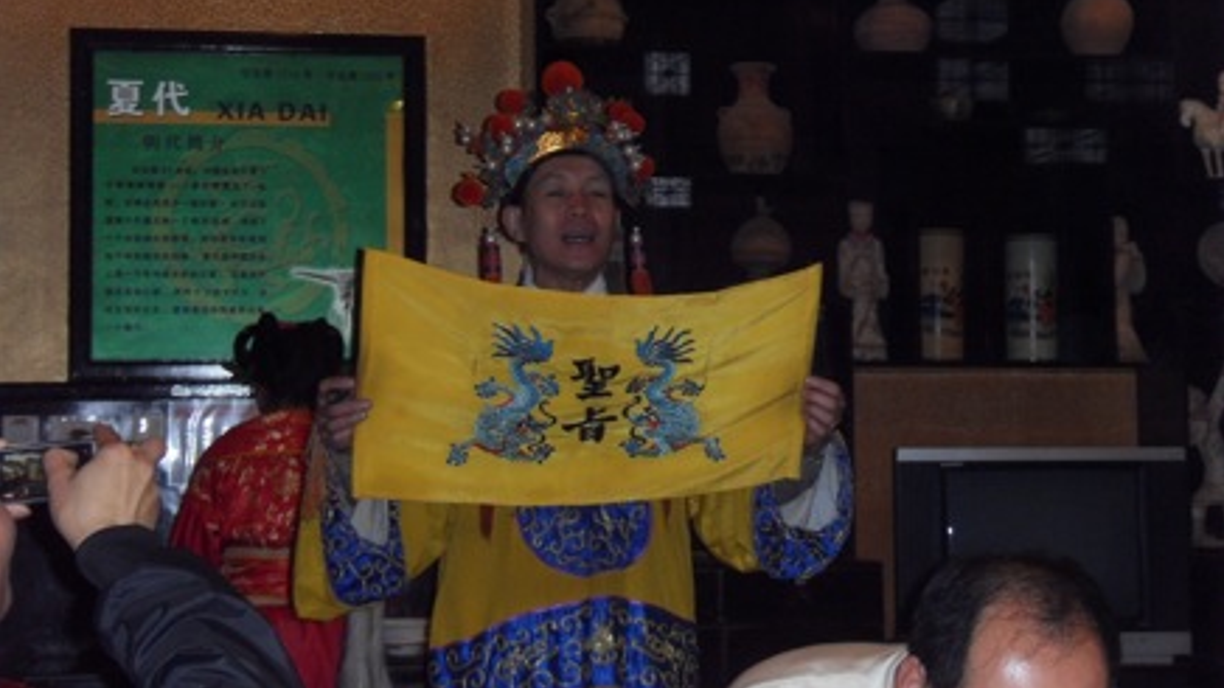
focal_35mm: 77
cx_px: 615
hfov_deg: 27.5
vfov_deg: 15.7
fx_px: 2498
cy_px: 300
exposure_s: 1/60
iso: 320
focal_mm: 11.8
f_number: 4
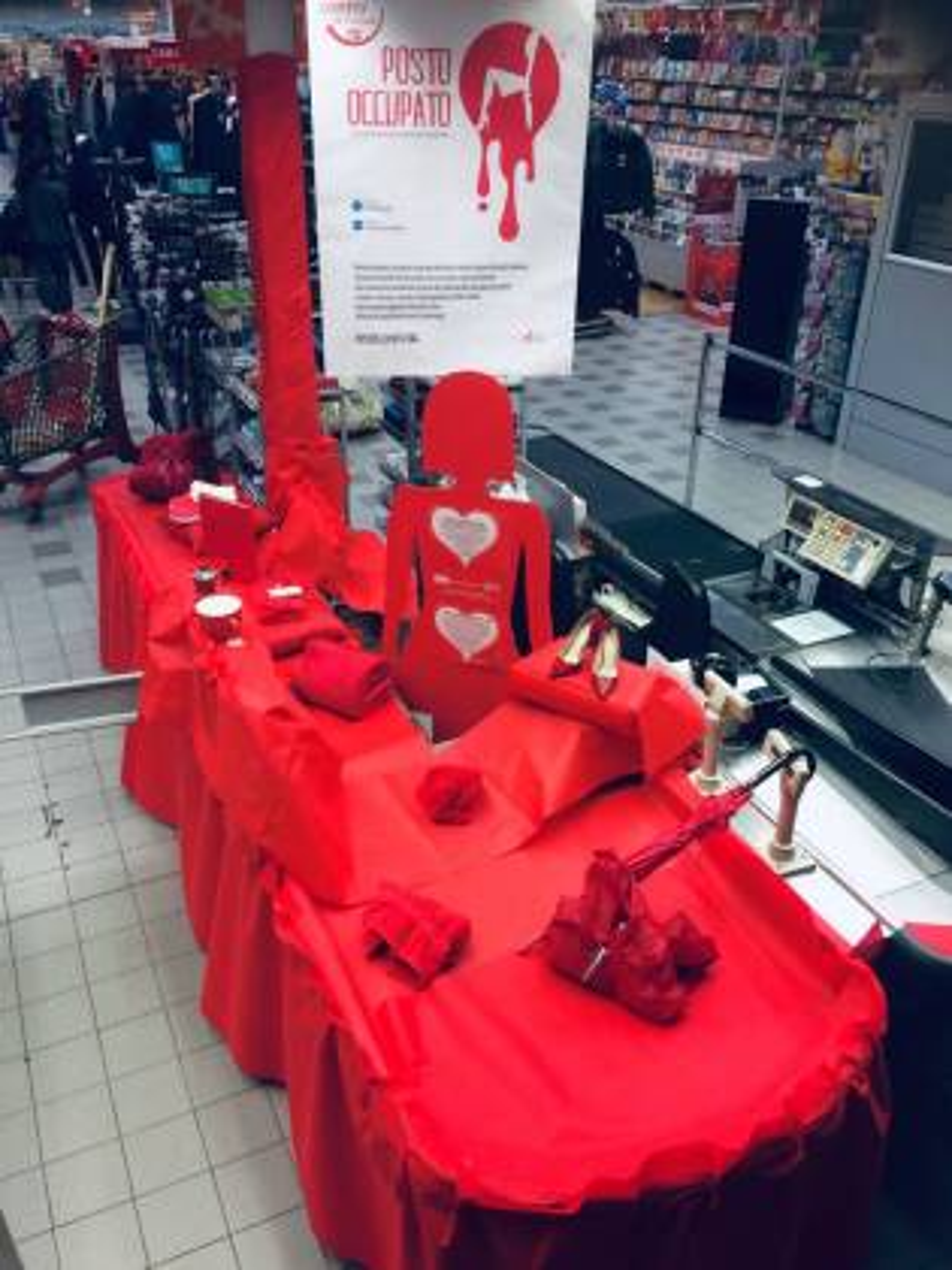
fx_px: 1063
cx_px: 476
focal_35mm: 29
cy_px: 635
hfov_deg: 48.2
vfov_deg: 61.7
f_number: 2.2
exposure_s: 1/33
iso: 50
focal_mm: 4.15
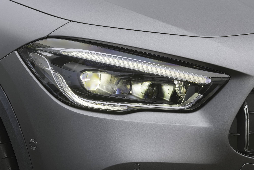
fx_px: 1129
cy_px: 85
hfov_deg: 12.8
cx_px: 127
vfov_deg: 8.6
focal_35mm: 160
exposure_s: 1/1.25
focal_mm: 160
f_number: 16
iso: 200
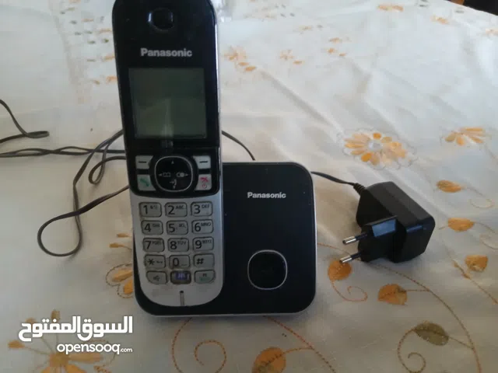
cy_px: 186
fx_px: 374
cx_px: 249
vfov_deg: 53.1
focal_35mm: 26
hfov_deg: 67.3
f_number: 1.8
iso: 500
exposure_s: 1/20
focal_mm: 3.98
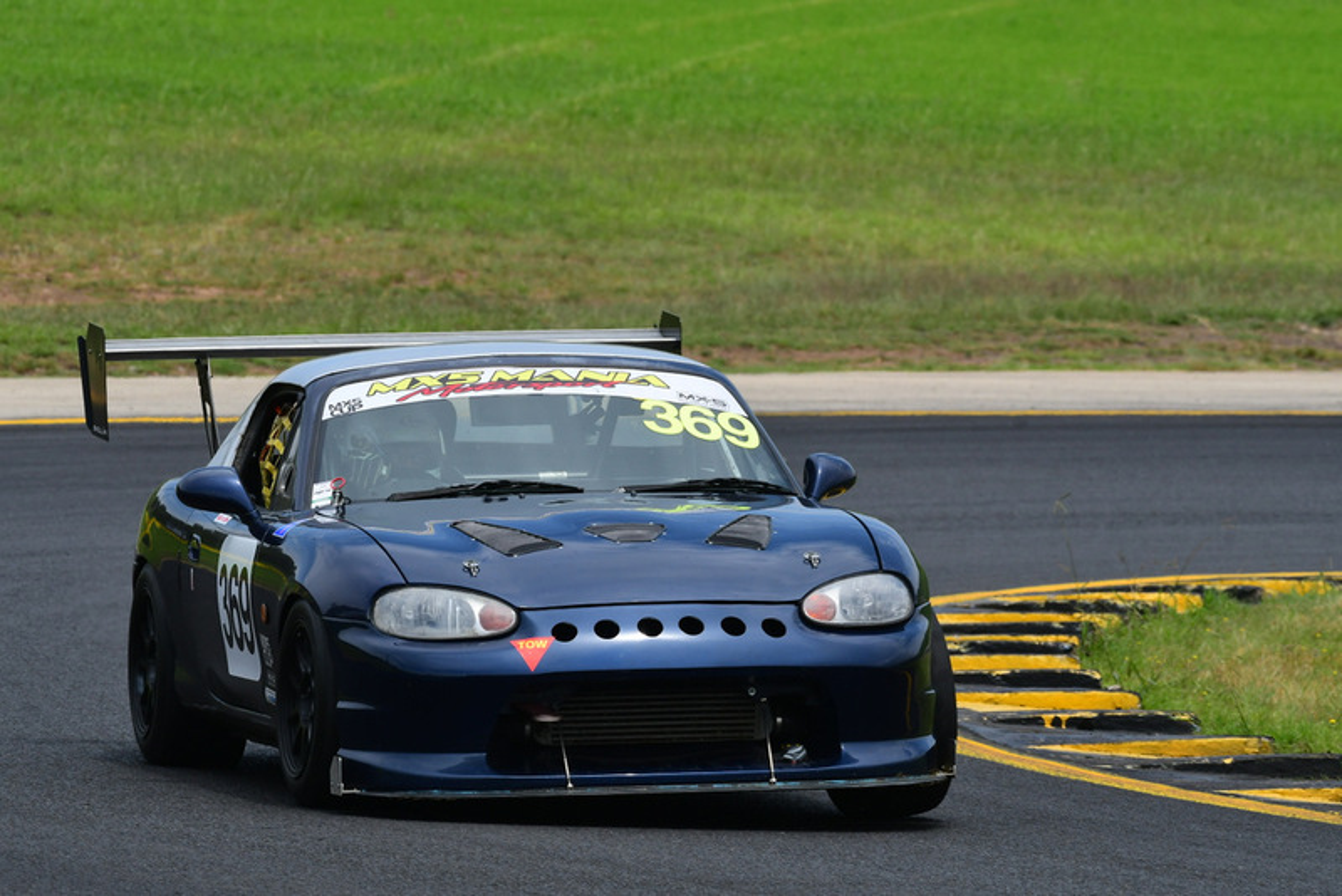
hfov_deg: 4.7
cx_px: 671
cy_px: 448
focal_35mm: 435
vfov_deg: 3.2
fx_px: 16221
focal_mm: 290
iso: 400
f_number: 11
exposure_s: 1/640
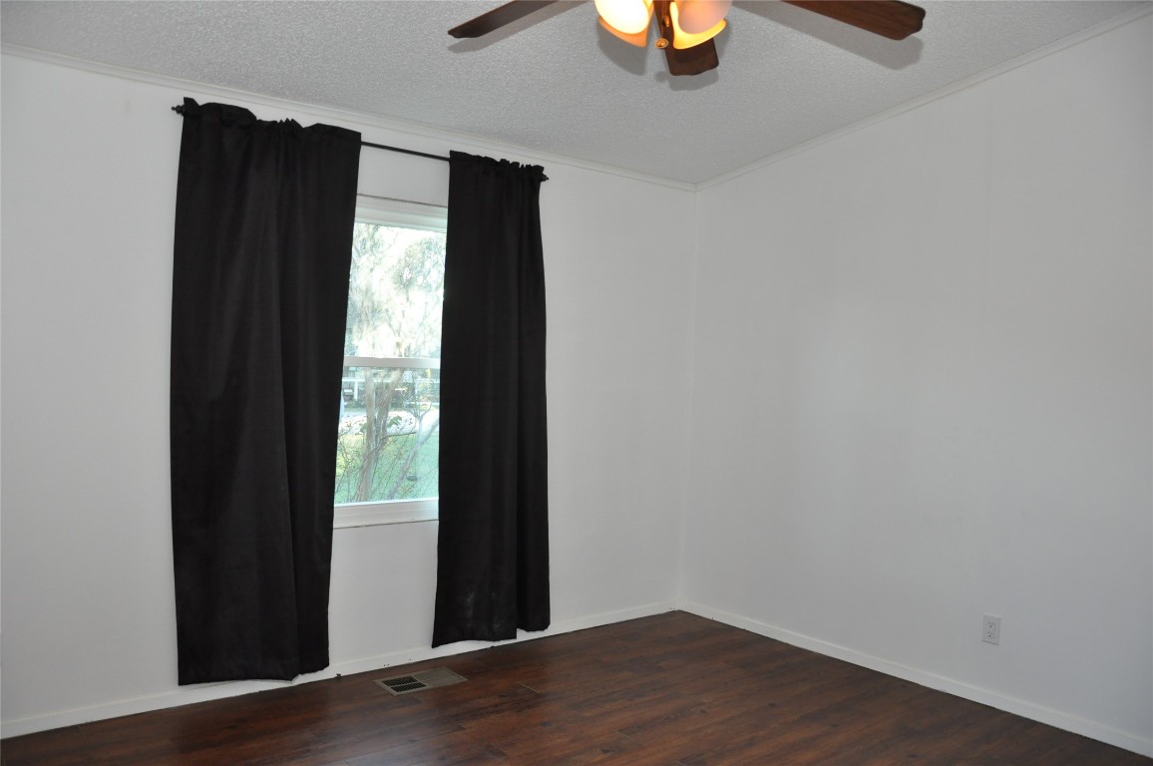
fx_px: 864
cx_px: 576
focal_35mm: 27
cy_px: 383
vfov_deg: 47.8
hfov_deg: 67.4
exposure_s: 1/60
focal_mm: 18
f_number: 4
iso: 800
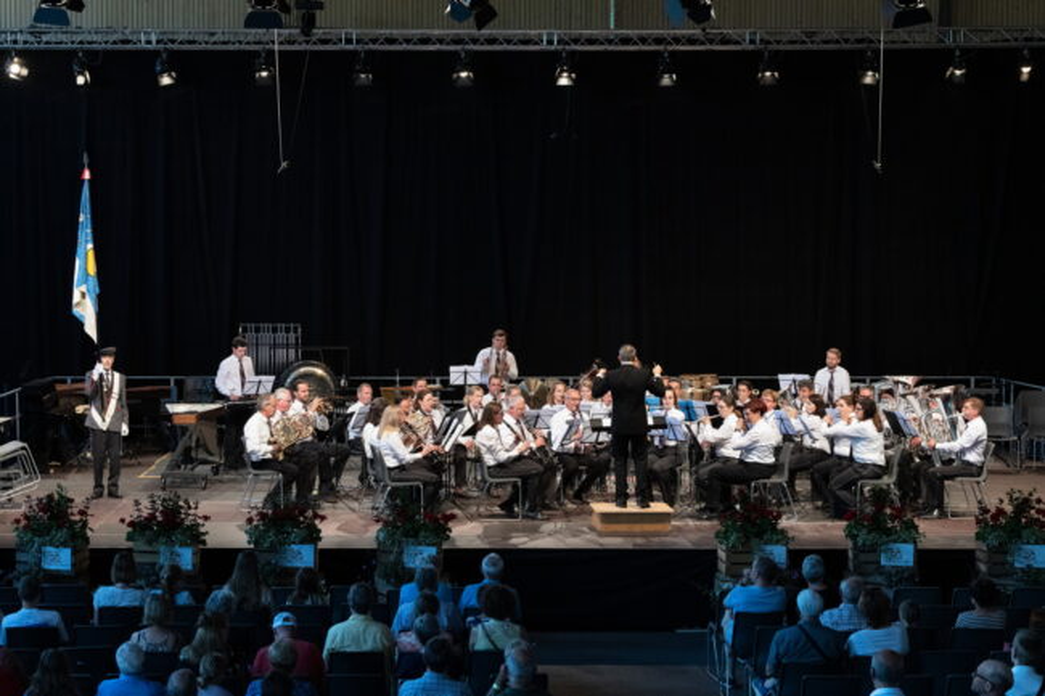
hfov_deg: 28.9
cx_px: 522
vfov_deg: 19.4
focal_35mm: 70
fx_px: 2031
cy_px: 348
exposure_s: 1/125
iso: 4000
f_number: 8
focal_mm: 70
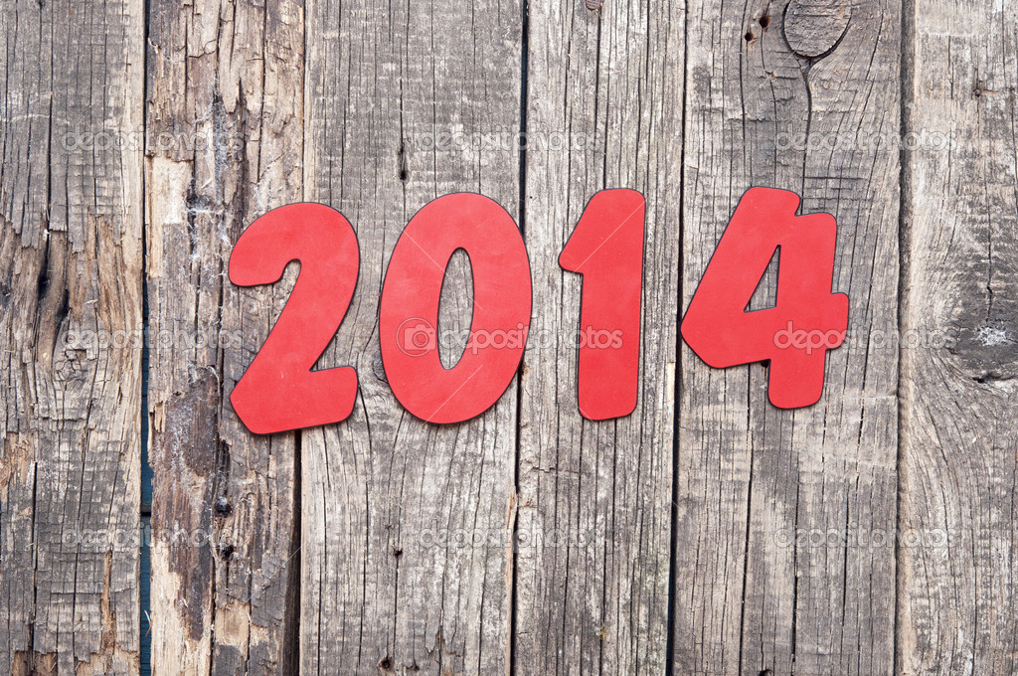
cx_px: 509
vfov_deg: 15.1
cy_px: 338
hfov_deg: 22.6
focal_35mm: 90
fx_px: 2542
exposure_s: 1/200
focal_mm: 60
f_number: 9
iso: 250
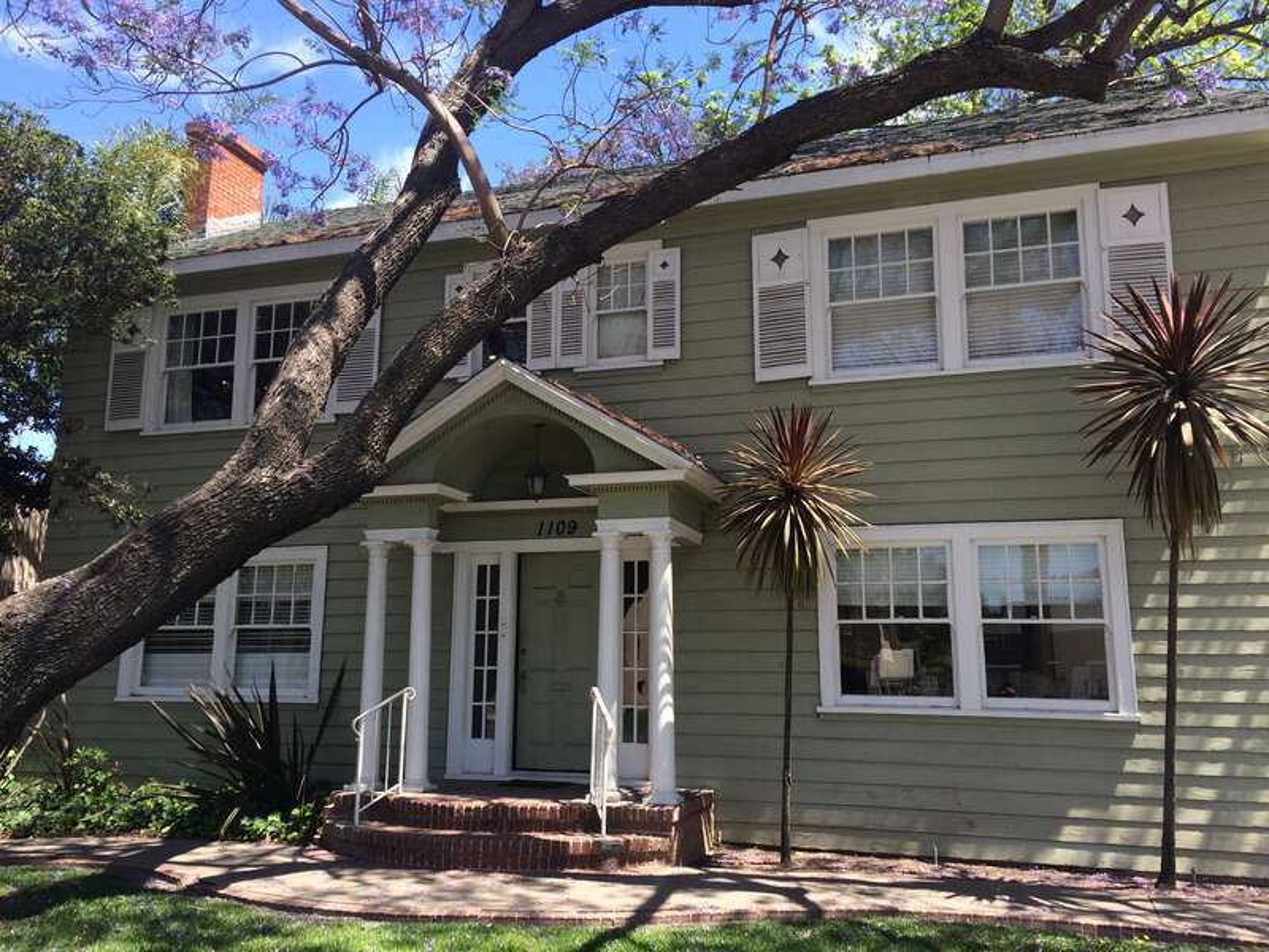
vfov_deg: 48.2
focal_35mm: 29
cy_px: 476
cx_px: 634
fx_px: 1063
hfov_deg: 61.7
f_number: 2.2
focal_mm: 4.15
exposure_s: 1/733
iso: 32
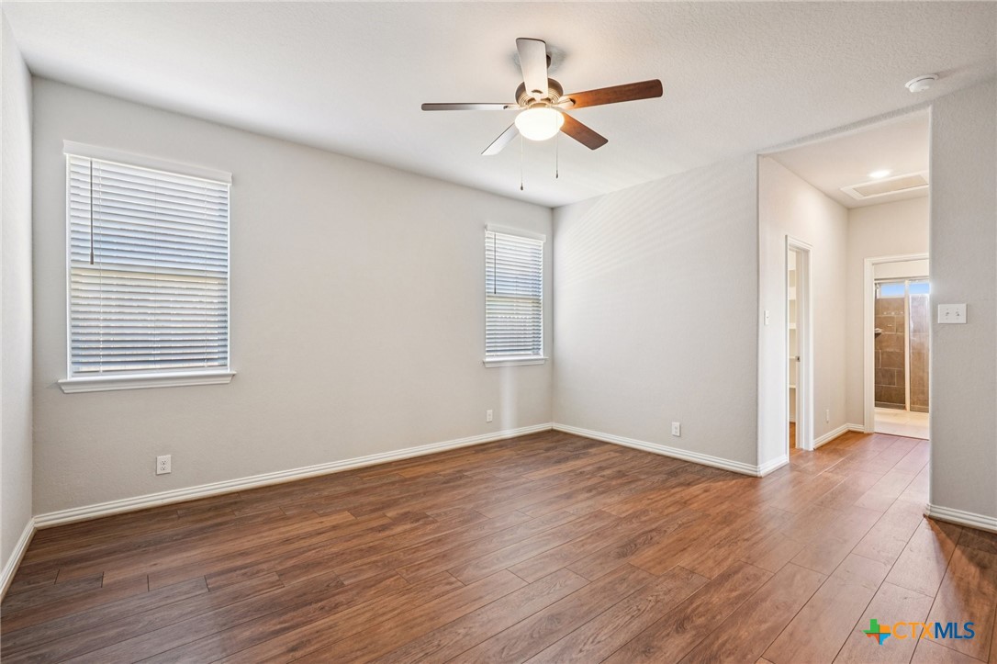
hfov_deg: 96.8
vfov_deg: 73.7
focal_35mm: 16
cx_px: 498
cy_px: 332
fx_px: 443
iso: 400
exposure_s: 1/10
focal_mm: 16
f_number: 8
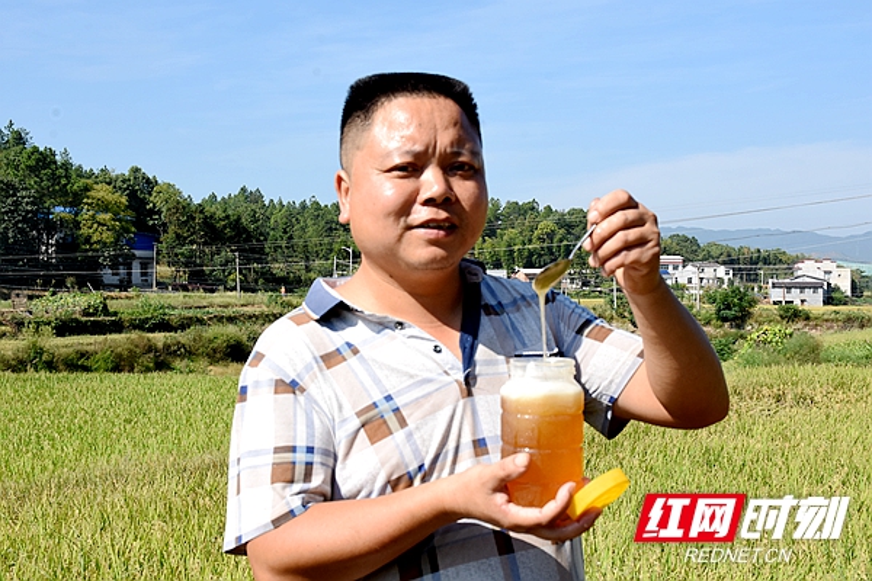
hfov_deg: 38.9
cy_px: 290
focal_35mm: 51
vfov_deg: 26.5
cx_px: 436
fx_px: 1235
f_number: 11
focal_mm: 34
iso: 500
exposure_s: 1/500
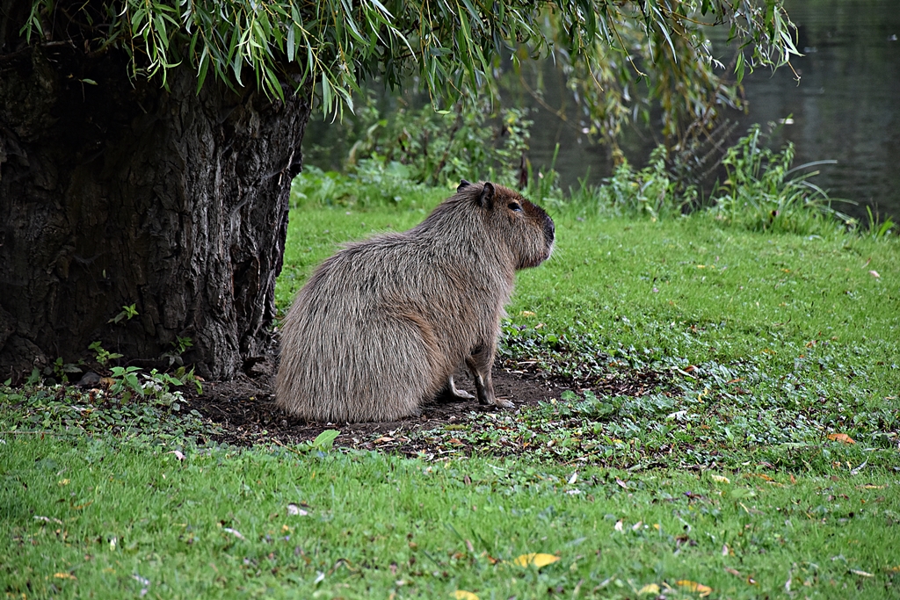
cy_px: 300
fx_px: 5250
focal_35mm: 210
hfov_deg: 9.8
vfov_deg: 6.5
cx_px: 450
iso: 1100
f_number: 5.6
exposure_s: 1/500
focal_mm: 140
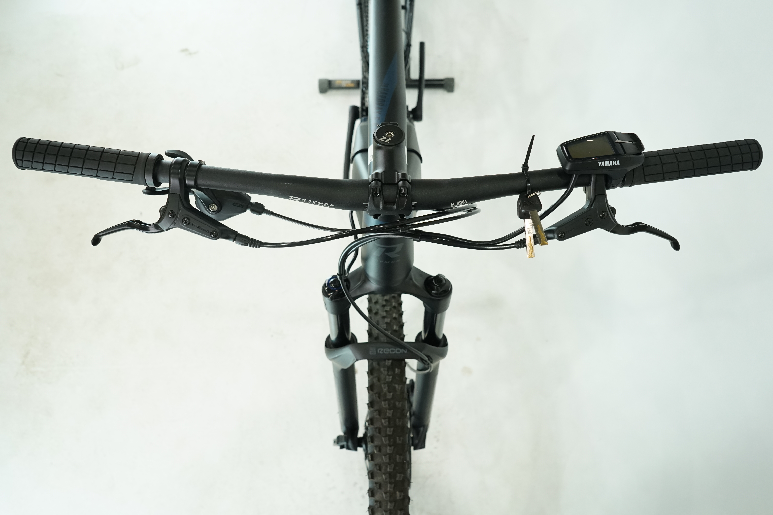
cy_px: 258
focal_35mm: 28
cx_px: 386
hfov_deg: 65.5
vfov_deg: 46.4
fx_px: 601
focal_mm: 28
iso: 1600
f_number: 5.6
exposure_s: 1/200
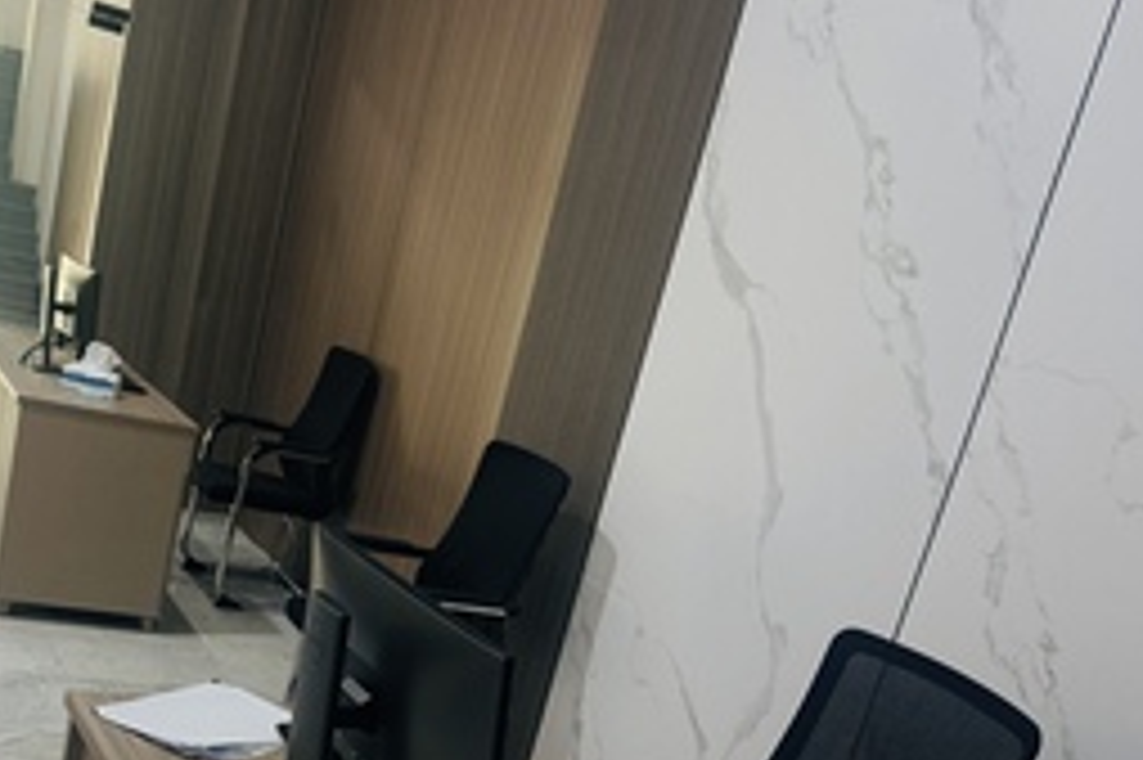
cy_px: 663
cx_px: 407
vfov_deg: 28.8
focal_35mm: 45
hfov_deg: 43.2
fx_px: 1428
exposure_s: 1/120
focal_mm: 6.76
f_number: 1.78
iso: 200
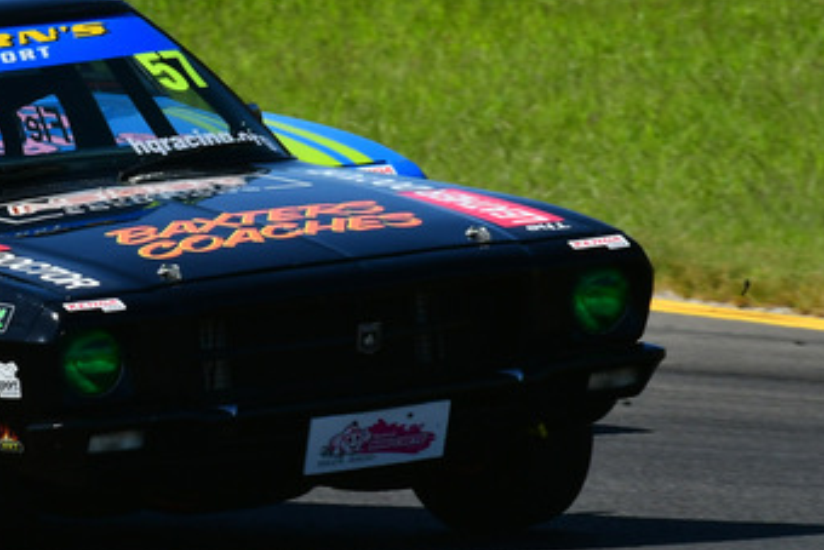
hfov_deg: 1.3
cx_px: -92
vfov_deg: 0.9
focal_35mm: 1553
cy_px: 148
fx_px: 35560
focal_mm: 440
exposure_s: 1/640
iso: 500
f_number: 13
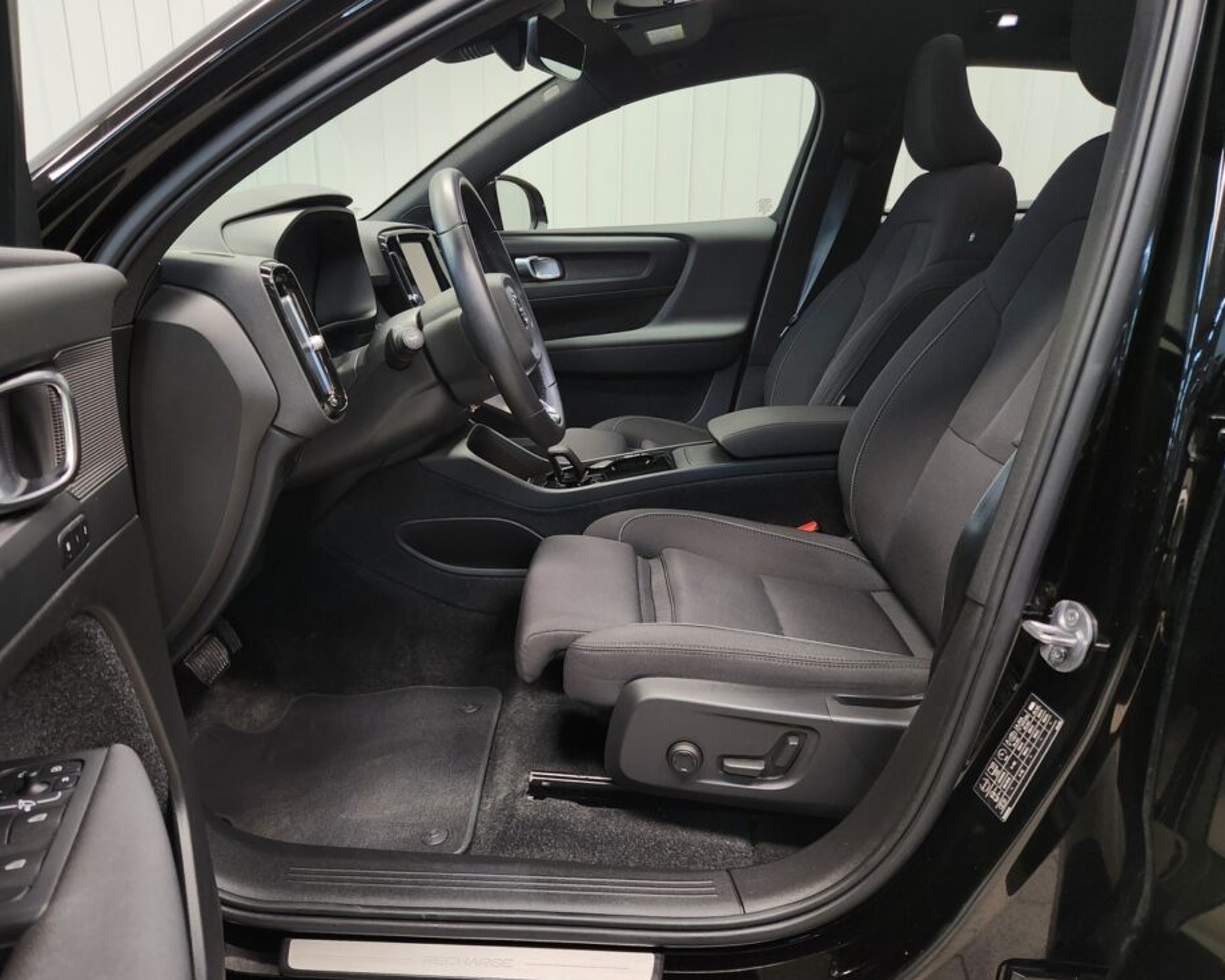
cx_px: 550
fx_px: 906
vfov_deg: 56.8
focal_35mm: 25
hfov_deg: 67.9
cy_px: 501
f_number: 1.8
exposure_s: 1/100
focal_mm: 5.4
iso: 320
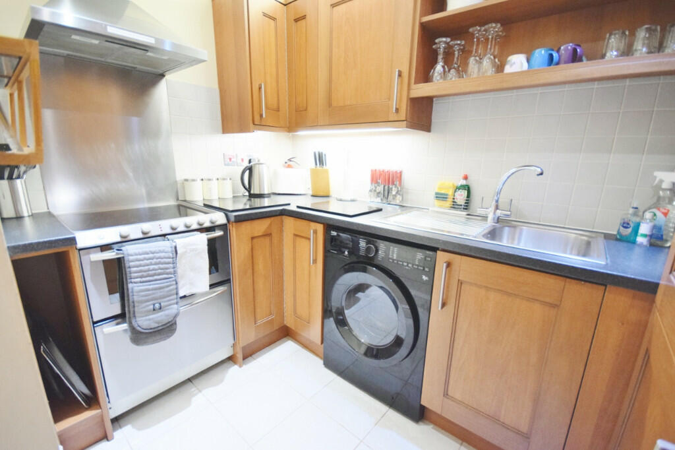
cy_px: 225
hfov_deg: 100.4
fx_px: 281
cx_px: 338
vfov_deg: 77.3
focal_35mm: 15
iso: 2200
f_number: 4
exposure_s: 1/60
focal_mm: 10
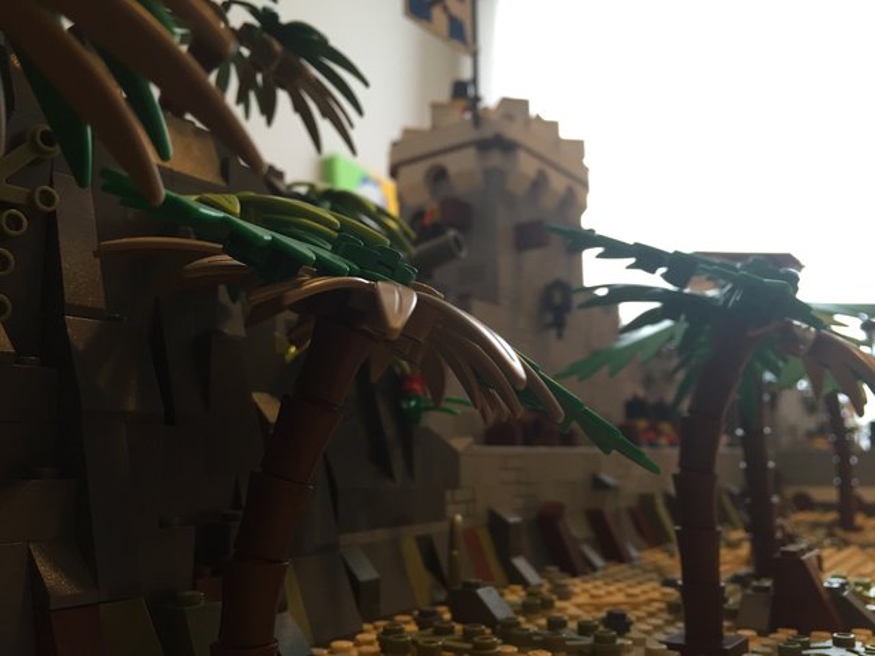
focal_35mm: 29
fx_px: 733
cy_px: 328
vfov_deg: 48.2
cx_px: 438
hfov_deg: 61.7
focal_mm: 4.15
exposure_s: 1/30
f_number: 2.2
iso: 125
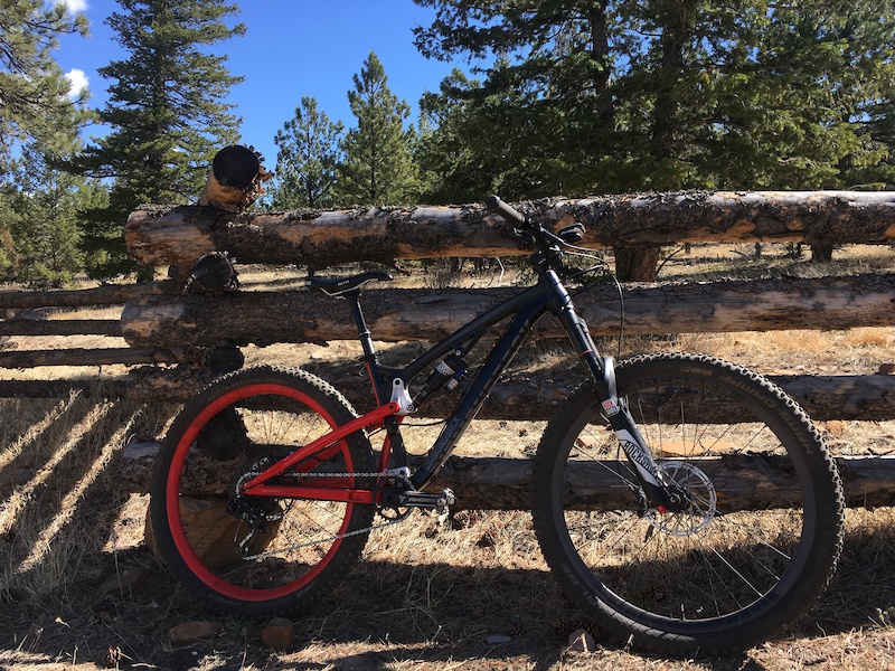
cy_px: 336
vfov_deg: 48.2
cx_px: 448
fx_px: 750
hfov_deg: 61.7
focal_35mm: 29
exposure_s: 1/693
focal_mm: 4.15
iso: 25
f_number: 2.2
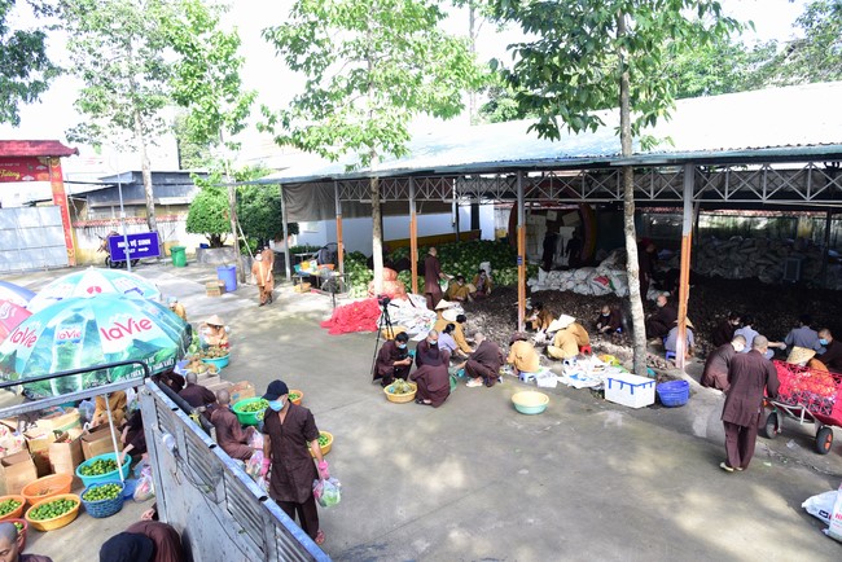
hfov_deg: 73.7
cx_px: 421
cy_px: 281
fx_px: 562
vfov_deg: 53.2
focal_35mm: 24
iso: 400
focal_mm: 24
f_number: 7.1
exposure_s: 1/125
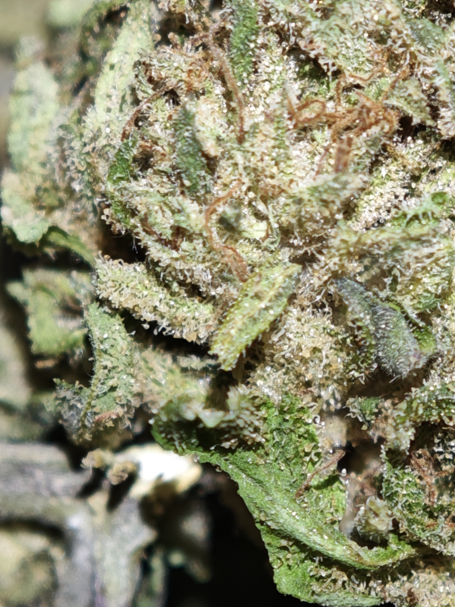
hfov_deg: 6.7
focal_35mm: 221
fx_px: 3874
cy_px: 99
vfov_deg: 8.9
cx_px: 418
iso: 125
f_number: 1.8
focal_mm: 11.5
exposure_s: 1/100
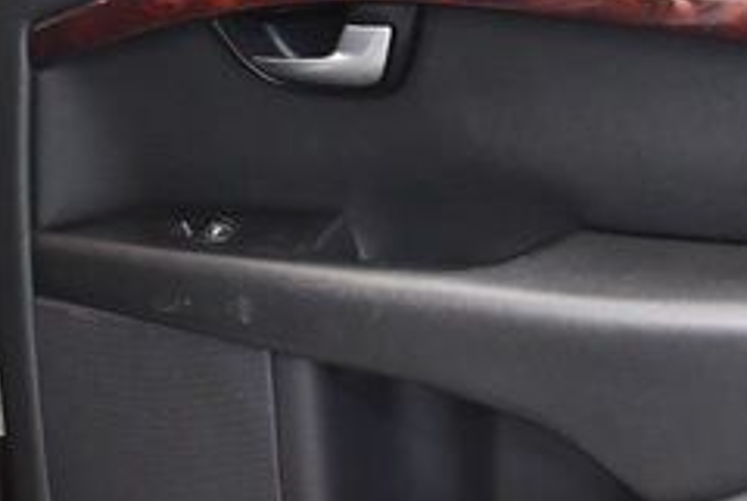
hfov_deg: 20.8
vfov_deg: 14.3
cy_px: 226
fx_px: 1996
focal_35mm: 96
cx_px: 641
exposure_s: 1/60
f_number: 3.5
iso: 3200
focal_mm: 18
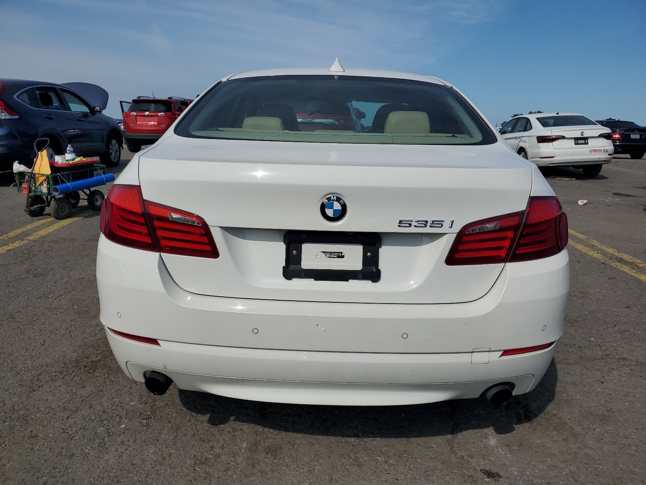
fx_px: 485
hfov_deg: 67.3
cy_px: 242
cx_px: 323
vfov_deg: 53.1
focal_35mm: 26
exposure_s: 1/10000
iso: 50
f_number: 1.5
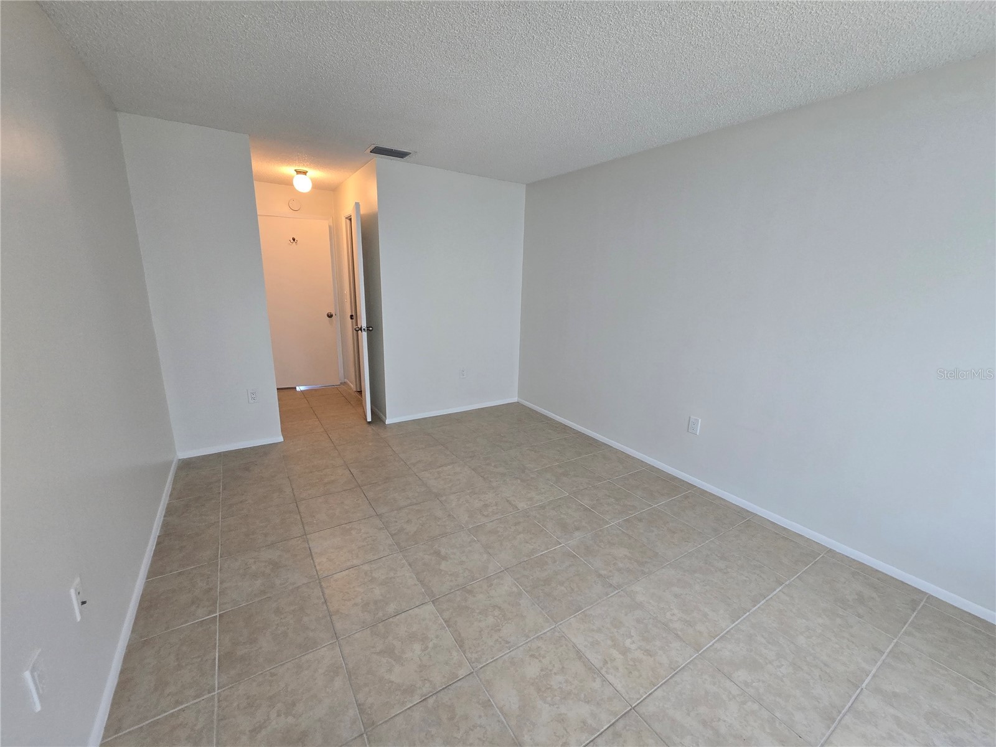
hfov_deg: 106.2
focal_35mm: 13
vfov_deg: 89.9
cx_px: 498
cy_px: 374
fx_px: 374
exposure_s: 1/60
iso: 200
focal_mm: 2.2
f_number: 2.2
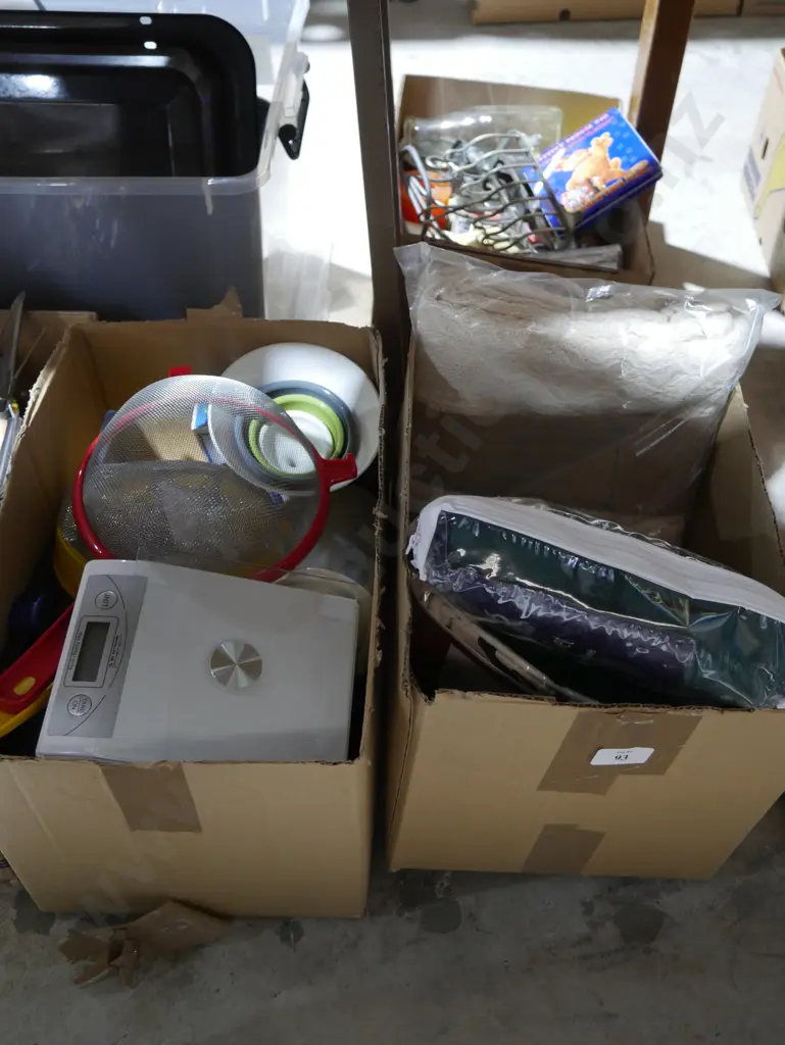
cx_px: 392
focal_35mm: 32
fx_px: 967
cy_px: 522
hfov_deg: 44.2
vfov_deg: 56.8
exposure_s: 1/60
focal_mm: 16
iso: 2000
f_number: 3.6
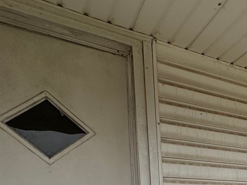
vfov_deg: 28.3
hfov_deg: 30.0
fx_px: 314
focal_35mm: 44
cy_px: 227
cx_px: 349
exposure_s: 1/285
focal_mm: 2.22
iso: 40
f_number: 2.2
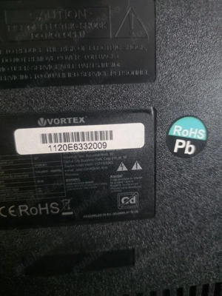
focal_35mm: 23
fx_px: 197
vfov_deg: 73.9
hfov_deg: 58.9
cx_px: 111
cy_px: 148
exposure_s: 1/101
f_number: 1.7
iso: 2500
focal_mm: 6.3
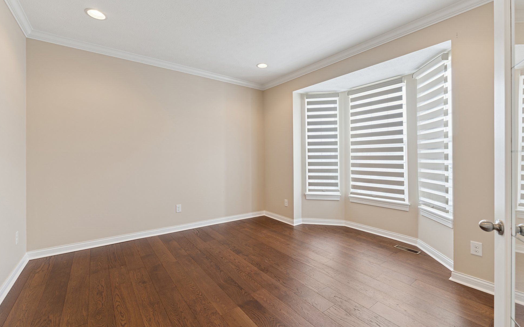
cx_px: 259
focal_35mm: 15
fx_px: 214
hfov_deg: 101.5
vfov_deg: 74.7
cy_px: 152
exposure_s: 1/30
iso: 250
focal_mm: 14
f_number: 5
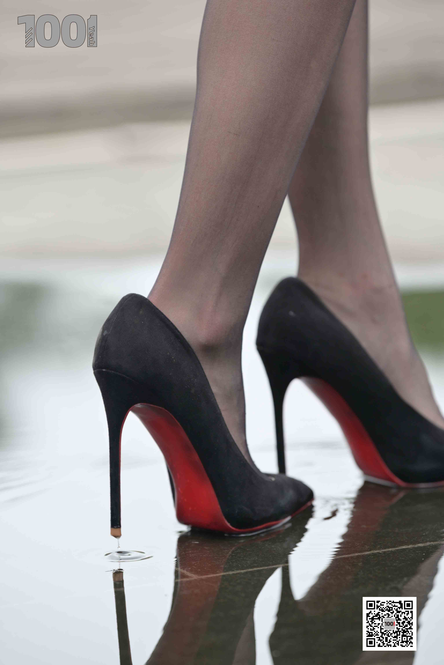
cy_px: 332
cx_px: 222
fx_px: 3422
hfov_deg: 7.4
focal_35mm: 185
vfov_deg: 11.1
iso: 200
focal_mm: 185
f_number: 4
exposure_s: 1/320
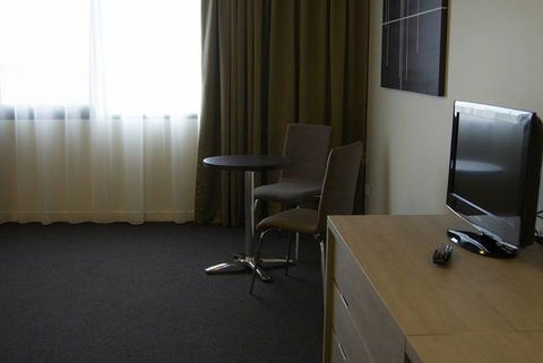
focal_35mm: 42
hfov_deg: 46.4
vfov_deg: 32.0
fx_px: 634
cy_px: 182
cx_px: 272
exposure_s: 1/15
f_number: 4.5
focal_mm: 28
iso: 400
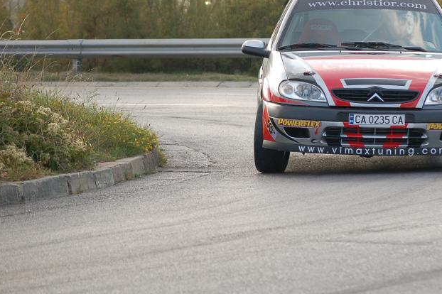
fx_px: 2970
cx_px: 333
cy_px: 93
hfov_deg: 8.5
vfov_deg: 5.7
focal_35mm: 242
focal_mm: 98
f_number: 4.5
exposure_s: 1/800
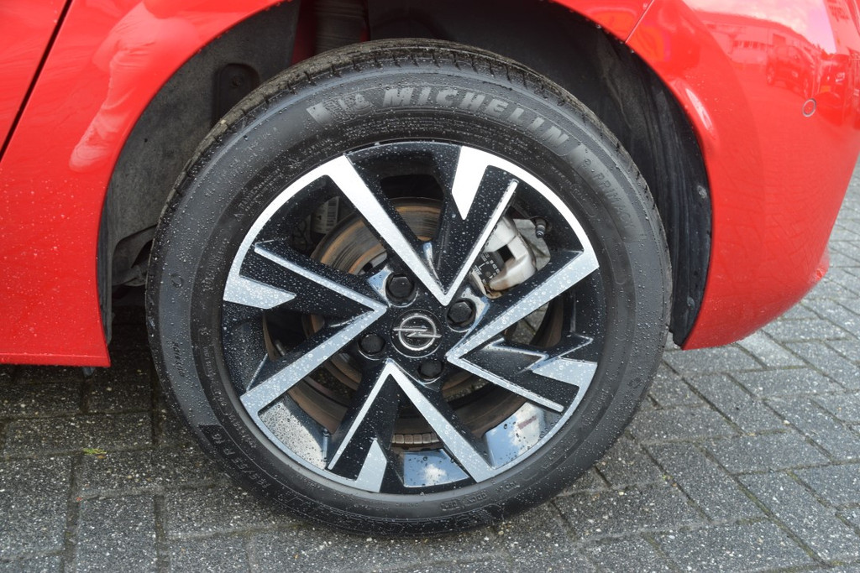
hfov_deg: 51.3
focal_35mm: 38
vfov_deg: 35.5
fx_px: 896
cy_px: 286
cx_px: 430
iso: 400
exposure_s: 1/125
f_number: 5.6
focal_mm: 25
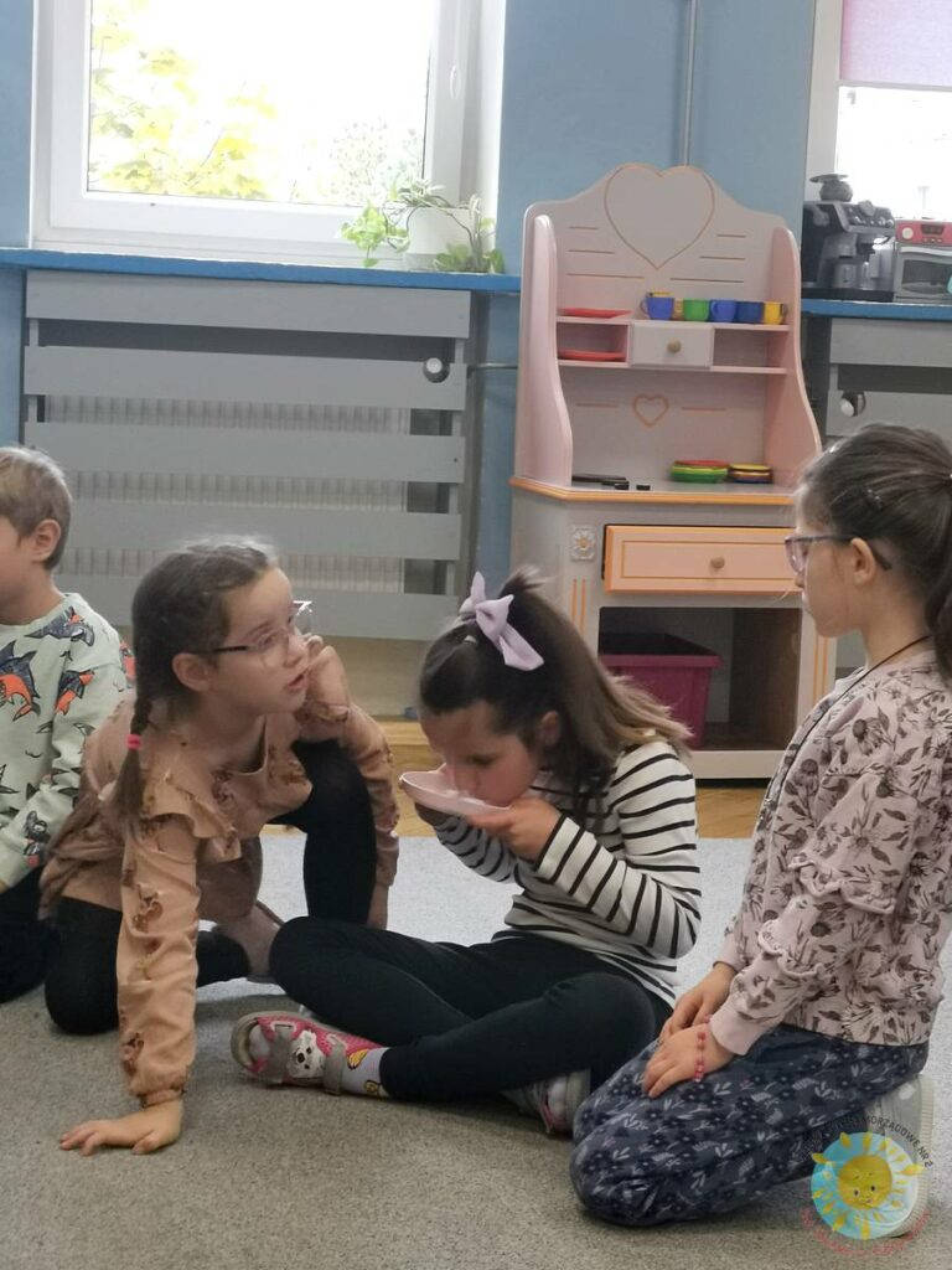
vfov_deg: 29.0
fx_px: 2457
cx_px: 476
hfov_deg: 21.9
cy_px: 635
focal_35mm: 67
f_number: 1.8
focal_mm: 5.58
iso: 125
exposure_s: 1/100
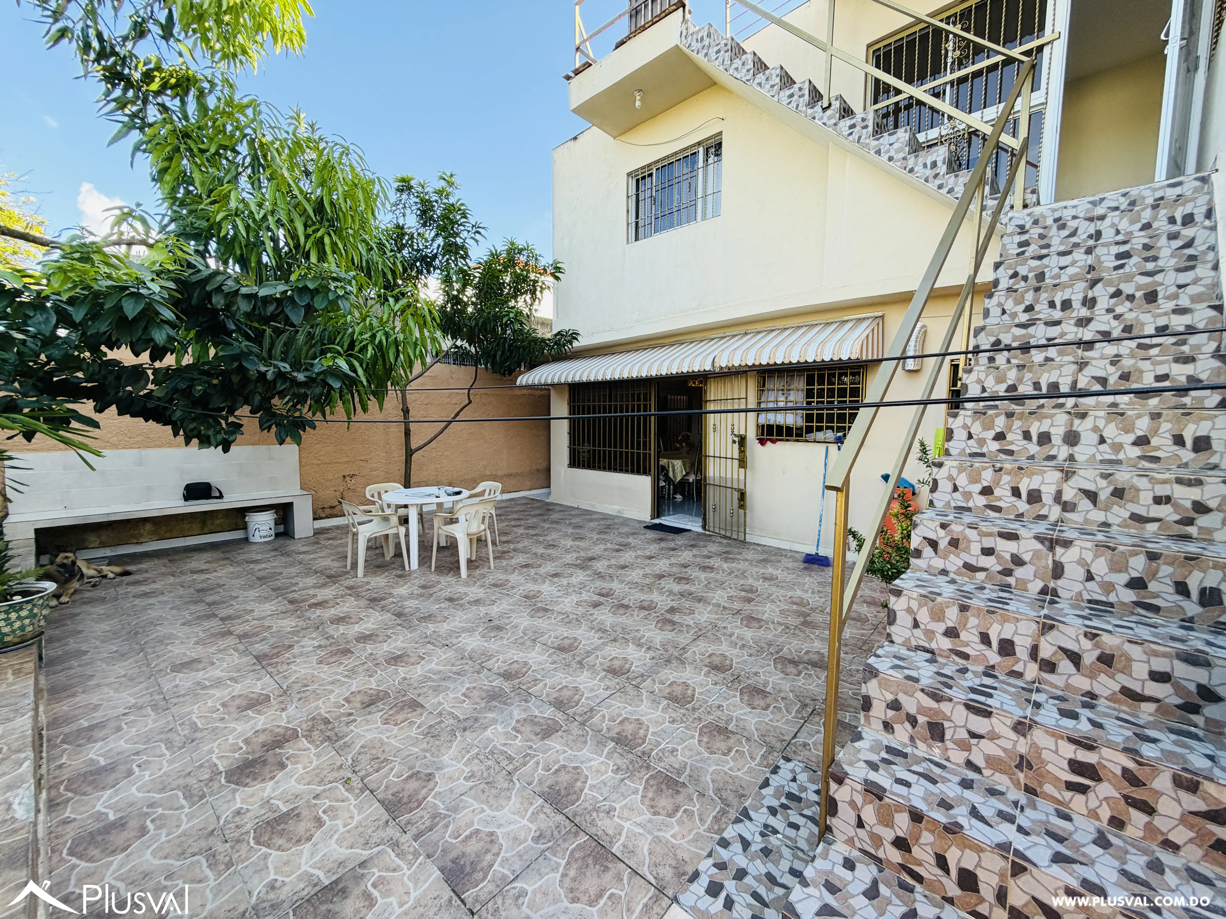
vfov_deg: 85.7
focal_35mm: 14
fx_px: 496
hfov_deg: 102.1
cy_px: 460
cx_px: 613
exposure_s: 1/151
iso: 64
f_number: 2.2
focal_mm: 2.22
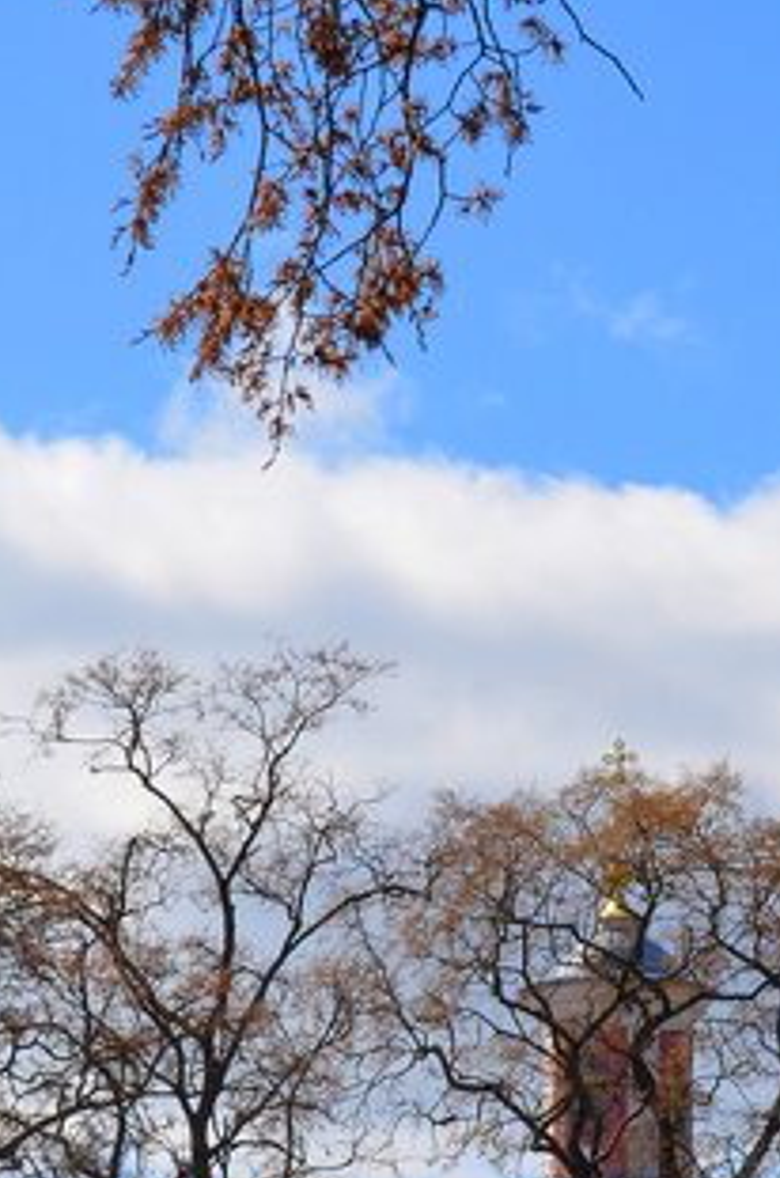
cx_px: 627
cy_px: 1290
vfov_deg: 9.6
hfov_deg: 6.4
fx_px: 6930
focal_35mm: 212
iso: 100
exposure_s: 1/200
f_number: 11
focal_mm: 55
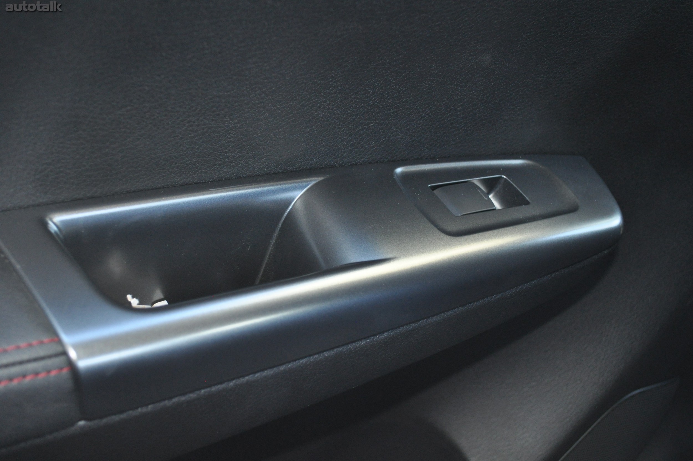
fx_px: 923
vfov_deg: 28.0
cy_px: 230
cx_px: 346
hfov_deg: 41.2
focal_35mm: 48
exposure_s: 1/60
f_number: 4.8
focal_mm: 32
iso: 800
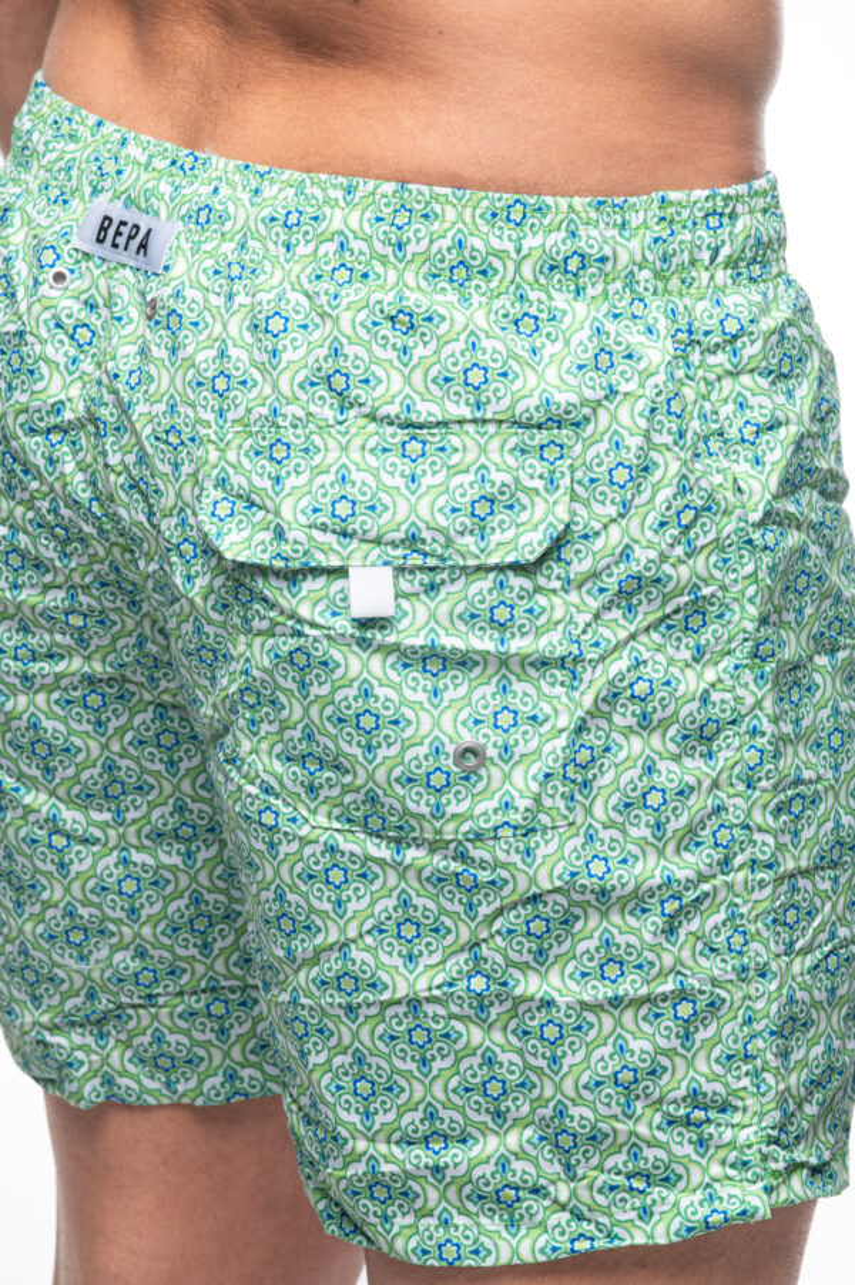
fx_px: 5708
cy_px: 642
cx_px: 428
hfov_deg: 8.6
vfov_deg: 12.8
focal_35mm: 160
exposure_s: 1/125
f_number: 16
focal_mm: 160
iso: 200
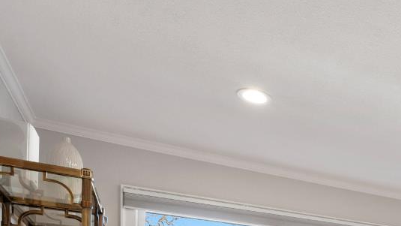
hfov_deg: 33.6
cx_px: 514
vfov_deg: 21.9
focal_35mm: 45
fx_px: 483
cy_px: 337
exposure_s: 1/3
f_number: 9
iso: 320
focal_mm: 15.5
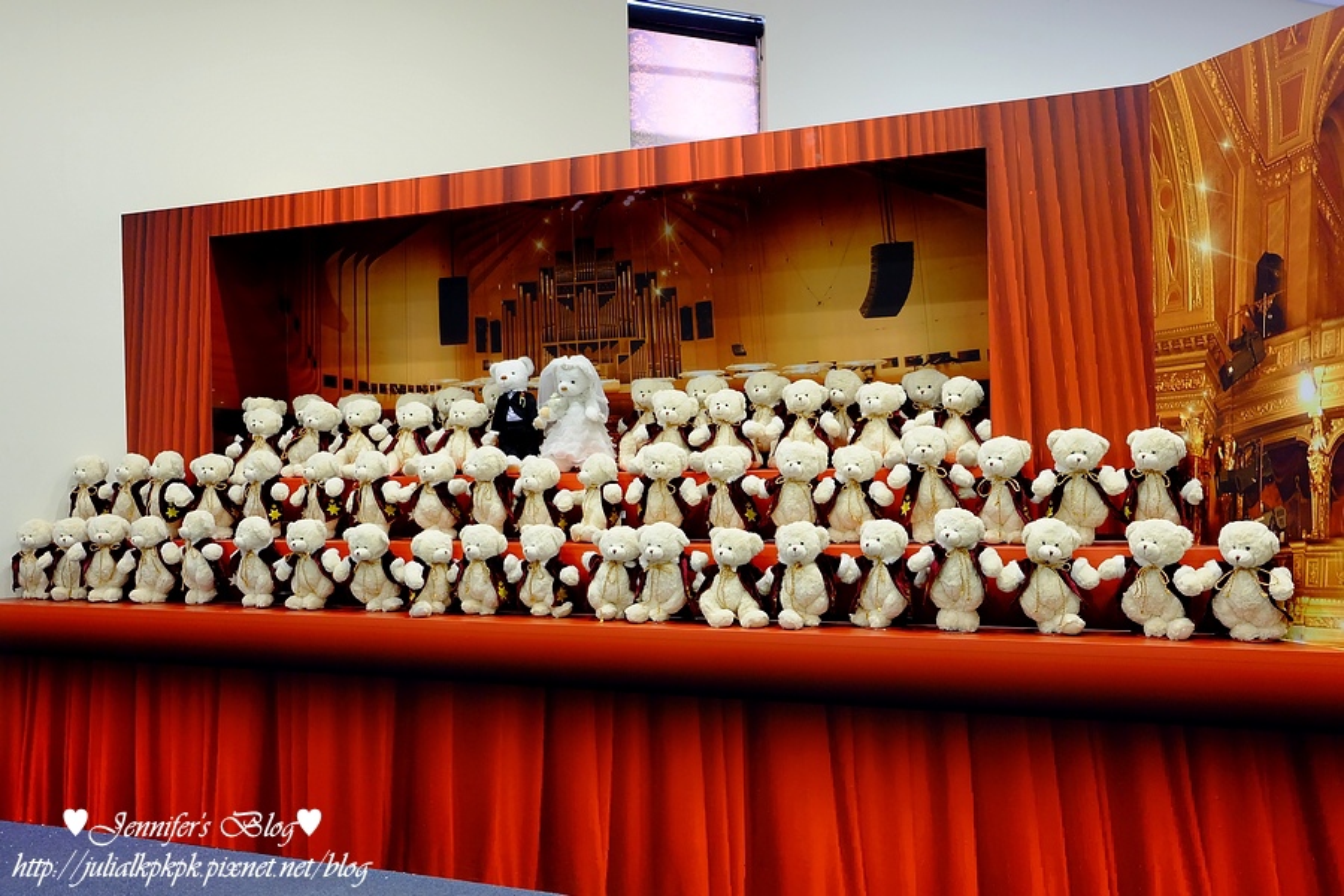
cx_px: 672
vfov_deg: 45.0
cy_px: 448
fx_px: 1083
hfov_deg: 63.7
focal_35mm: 29
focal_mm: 19.6
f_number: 2.8
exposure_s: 1/10
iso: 800
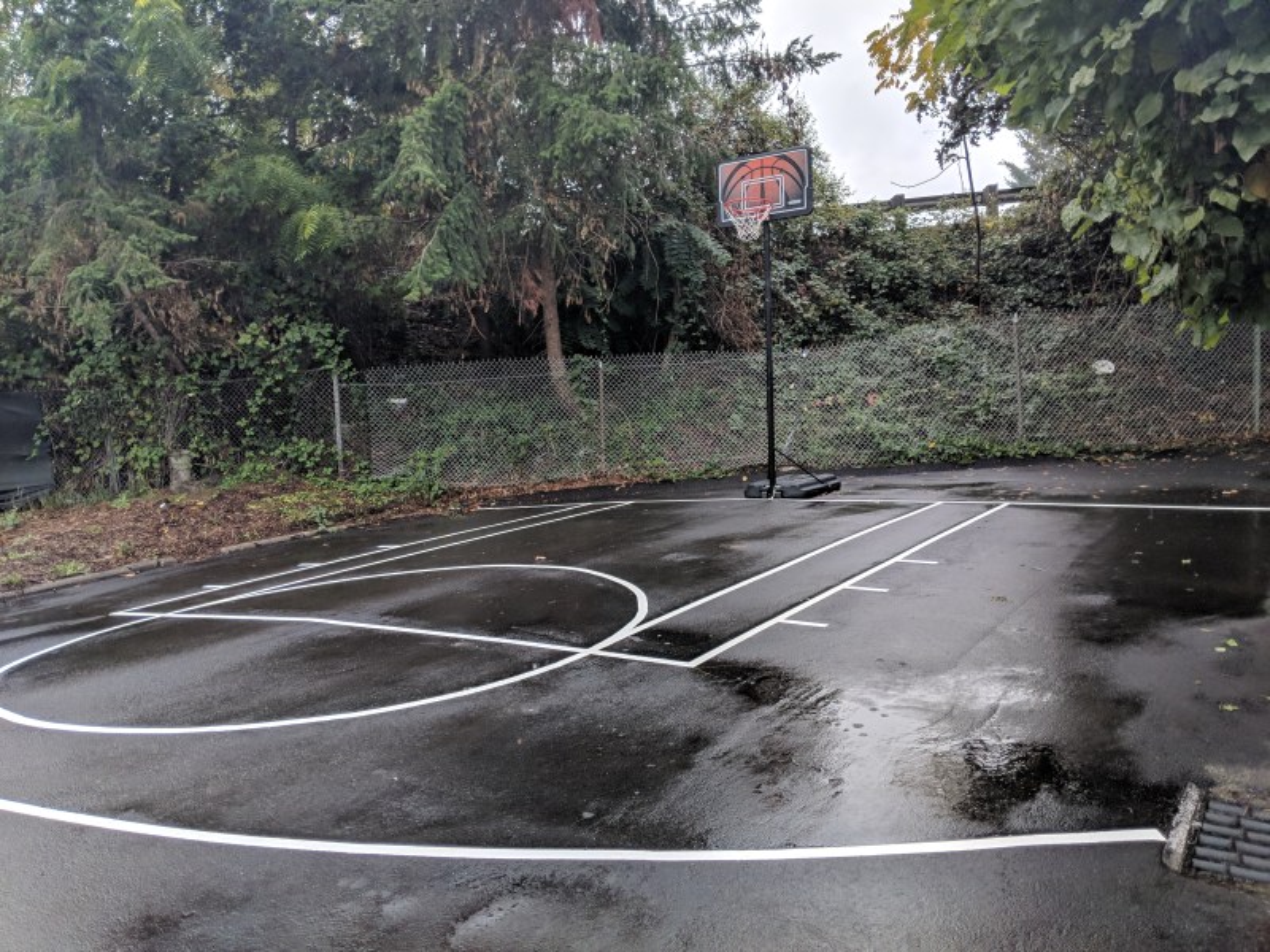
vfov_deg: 51.4
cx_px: 635
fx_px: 991
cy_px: 476
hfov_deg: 65.3
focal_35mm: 27
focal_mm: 4.44
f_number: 1.8
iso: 50
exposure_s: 1/570
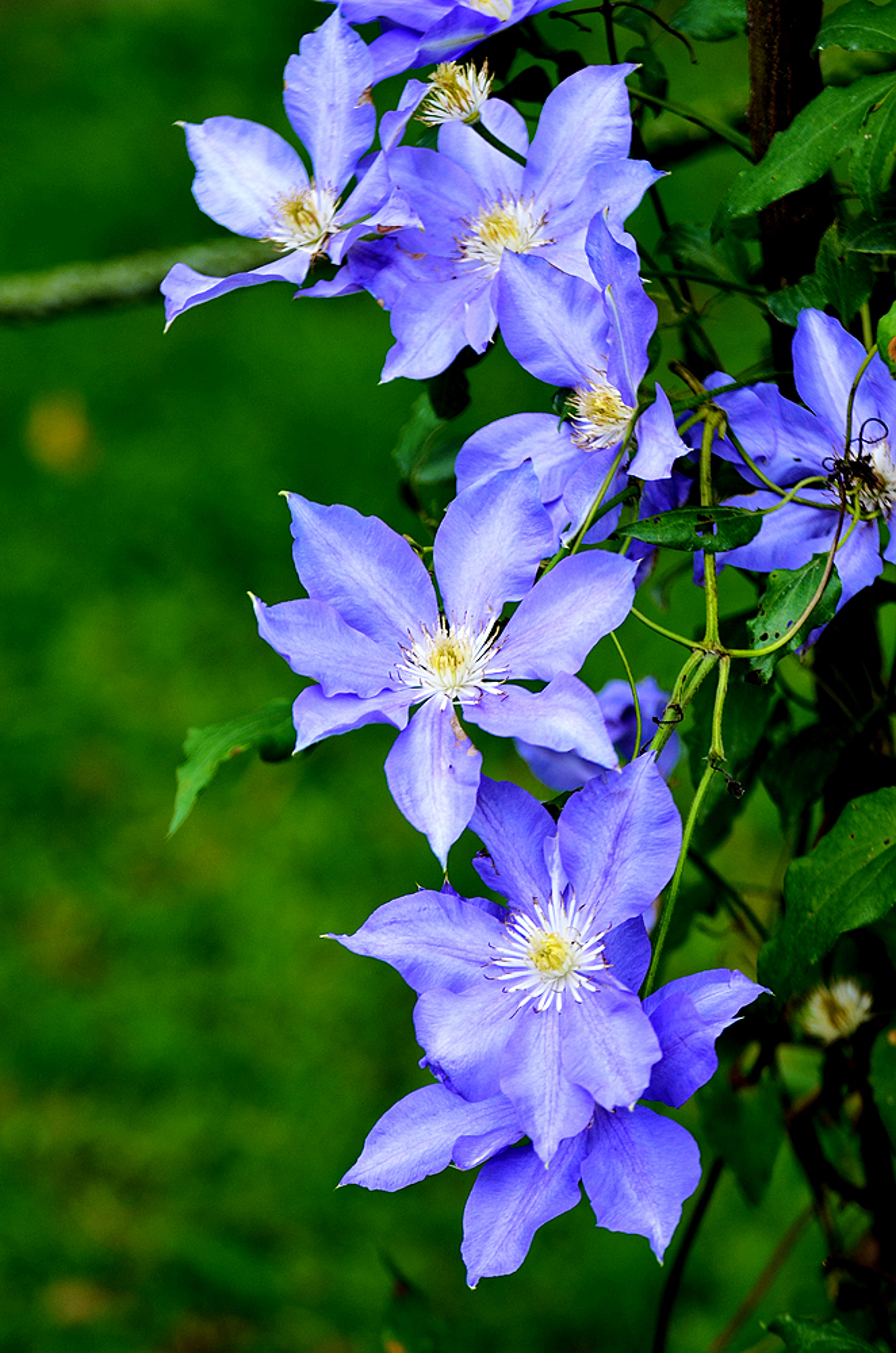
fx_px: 6527
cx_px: 448
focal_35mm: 174
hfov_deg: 7.9
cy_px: 676
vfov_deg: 11.8
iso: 200
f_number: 5
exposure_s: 1/160
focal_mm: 116
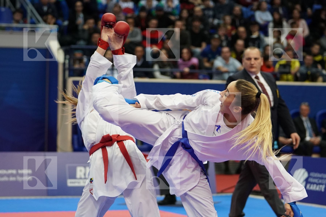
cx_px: 163
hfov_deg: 15.5
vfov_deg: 10.4
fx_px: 1195
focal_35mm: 132
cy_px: 108
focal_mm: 88
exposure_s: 1/1000
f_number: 2.8
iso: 3200
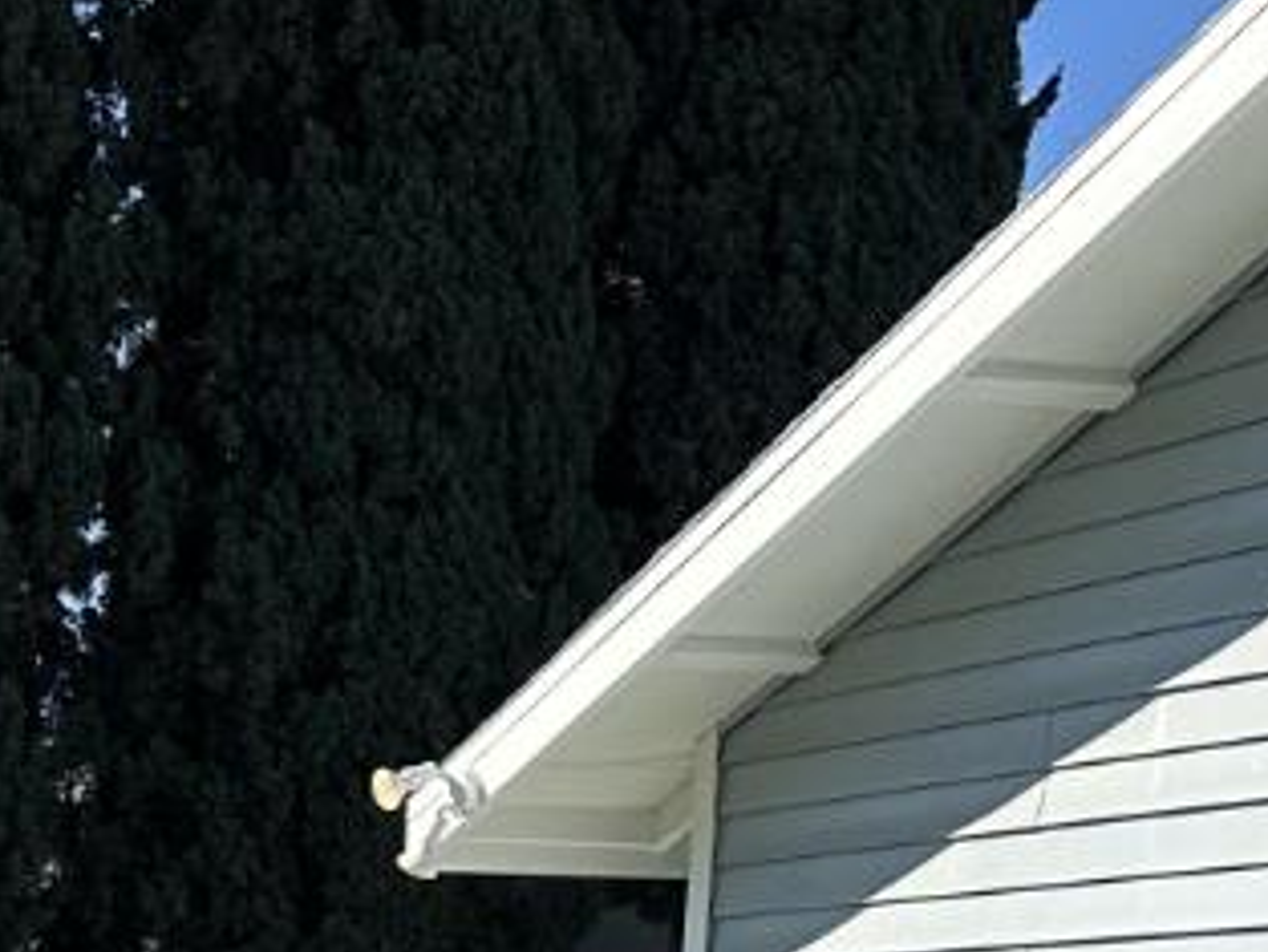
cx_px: -409
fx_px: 4214
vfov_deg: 11.9
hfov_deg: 16.2
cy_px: 1712
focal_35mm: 115
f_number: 1.78
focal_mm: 6.86
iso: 80
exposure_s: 1/4184
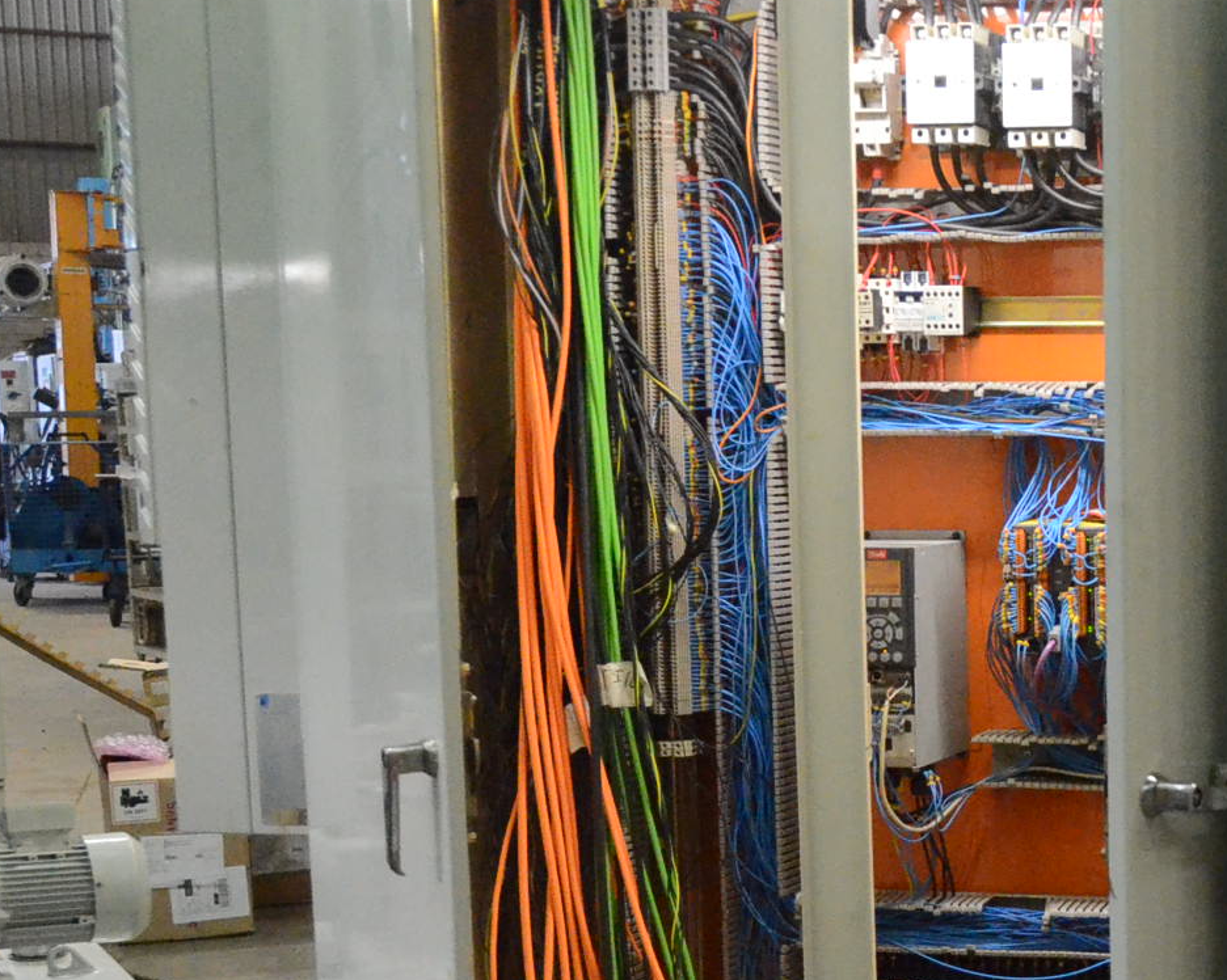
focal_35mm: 74
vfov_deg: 20.5
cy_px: 777
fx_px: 2686
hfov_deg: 23.7
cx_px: 1433
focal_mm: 20
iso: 6400
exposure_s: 1/500
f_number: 3.5
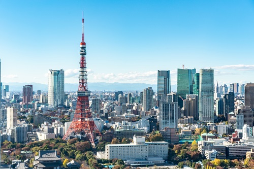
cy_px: 84
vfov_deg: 24.6
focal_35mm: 55
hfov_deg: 36.3
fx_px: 388
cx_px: 127
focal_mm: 55
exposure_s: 1/320
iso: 100
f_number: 8
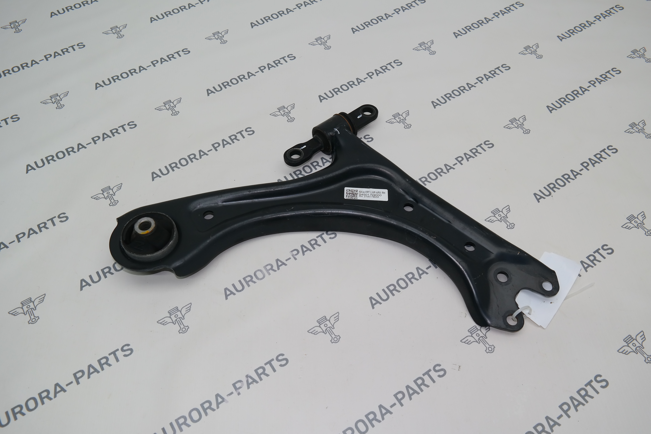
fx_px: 488
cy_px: 217
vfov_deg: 47.9
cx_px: 326
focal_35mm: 27
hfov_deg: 67.4
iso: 200
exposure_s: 1/80
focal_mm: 18
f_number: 5.6
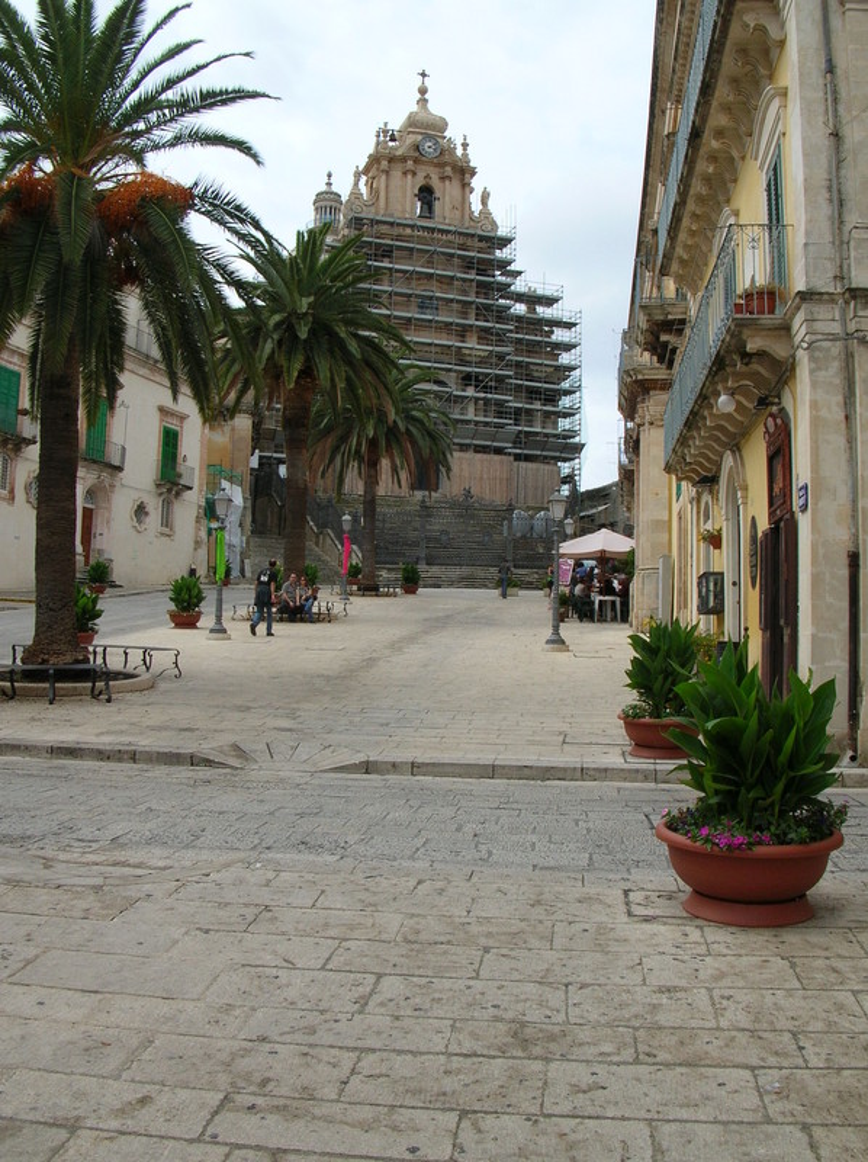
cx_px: 434
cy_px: 581
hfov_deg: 40.6
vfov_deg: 52.7
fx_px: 1173
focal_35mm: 35
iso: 50
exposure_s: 1/228
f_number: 5.6
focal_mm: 5.8
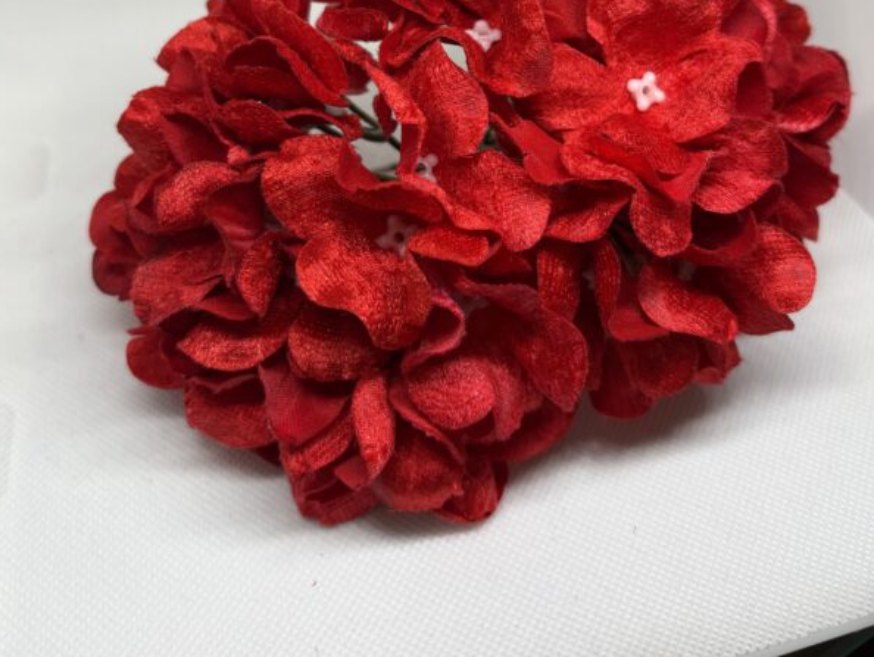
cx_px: 436
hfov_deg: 52.6
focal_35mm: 35
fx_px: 884
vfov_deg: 38.4
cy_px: 85
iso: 40
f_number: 1.6
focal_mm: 5.96
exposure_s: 1/121
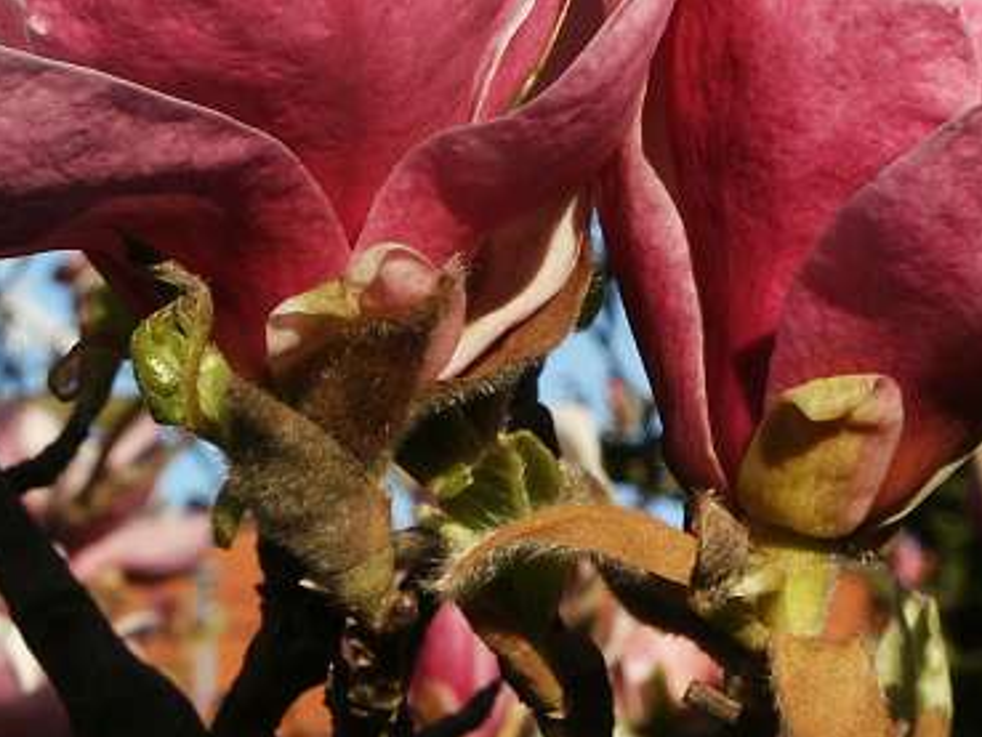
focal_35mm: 169
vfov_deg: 8.7
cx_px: 623
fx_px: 4796
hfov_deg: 11.7
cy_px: -16
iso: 64
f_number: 8
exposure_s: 1/125
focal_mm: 15.51
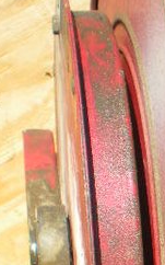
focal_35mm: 100
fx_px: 720
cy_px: 272
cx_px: 222
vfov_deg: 20.1
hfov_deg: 12.6
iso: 64
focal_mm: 6.3
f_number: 4.6
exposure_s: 1/276
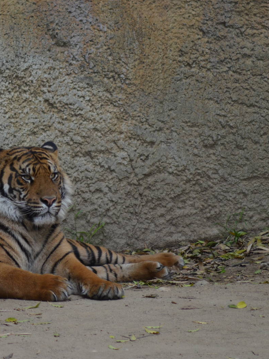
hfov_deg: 2.3
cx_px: 3
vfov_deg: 3.0
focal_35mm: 654
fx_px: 6776
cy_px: 180
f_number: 5.6
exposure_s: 1/800
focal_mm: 300
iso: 800
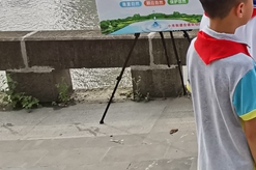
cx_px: 326
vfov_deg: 24.5
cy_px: 27
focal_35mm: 54
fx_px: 383
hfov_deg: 30.0
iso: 50
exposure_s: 1/996
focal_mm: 1.78
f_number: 2.4
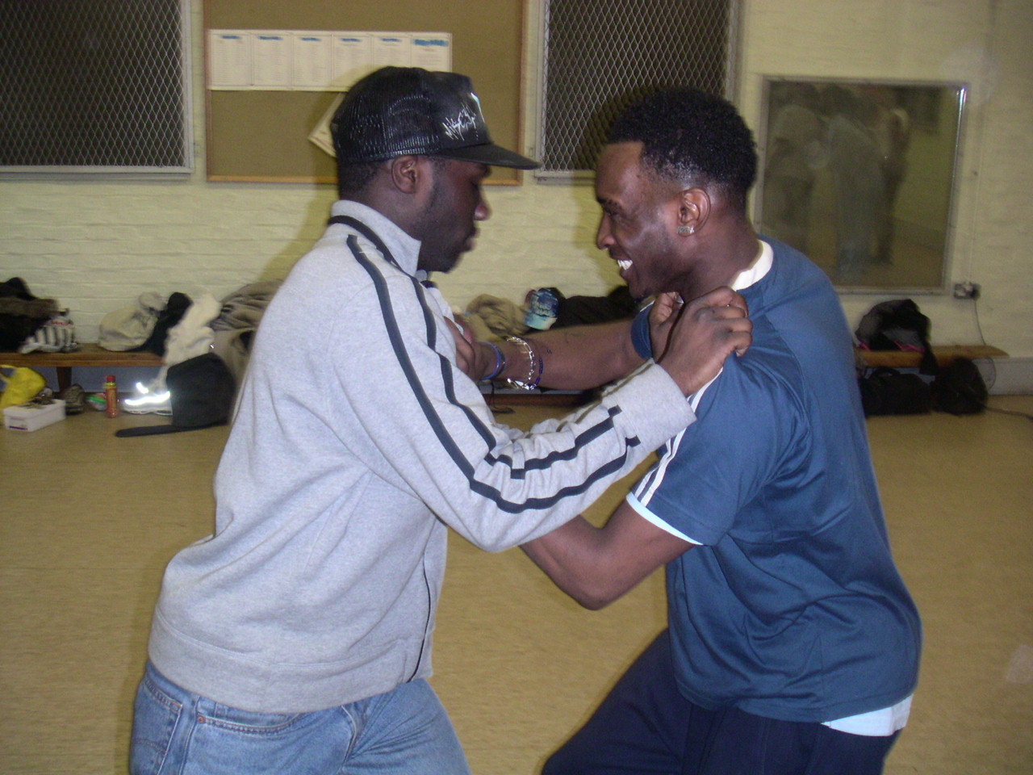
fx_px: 1194
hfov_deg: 46.8
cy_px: 388
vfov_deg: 36.0
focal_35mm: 40
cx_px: 516
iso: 160
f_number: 2.8
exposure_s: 1/50
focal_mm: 6.3
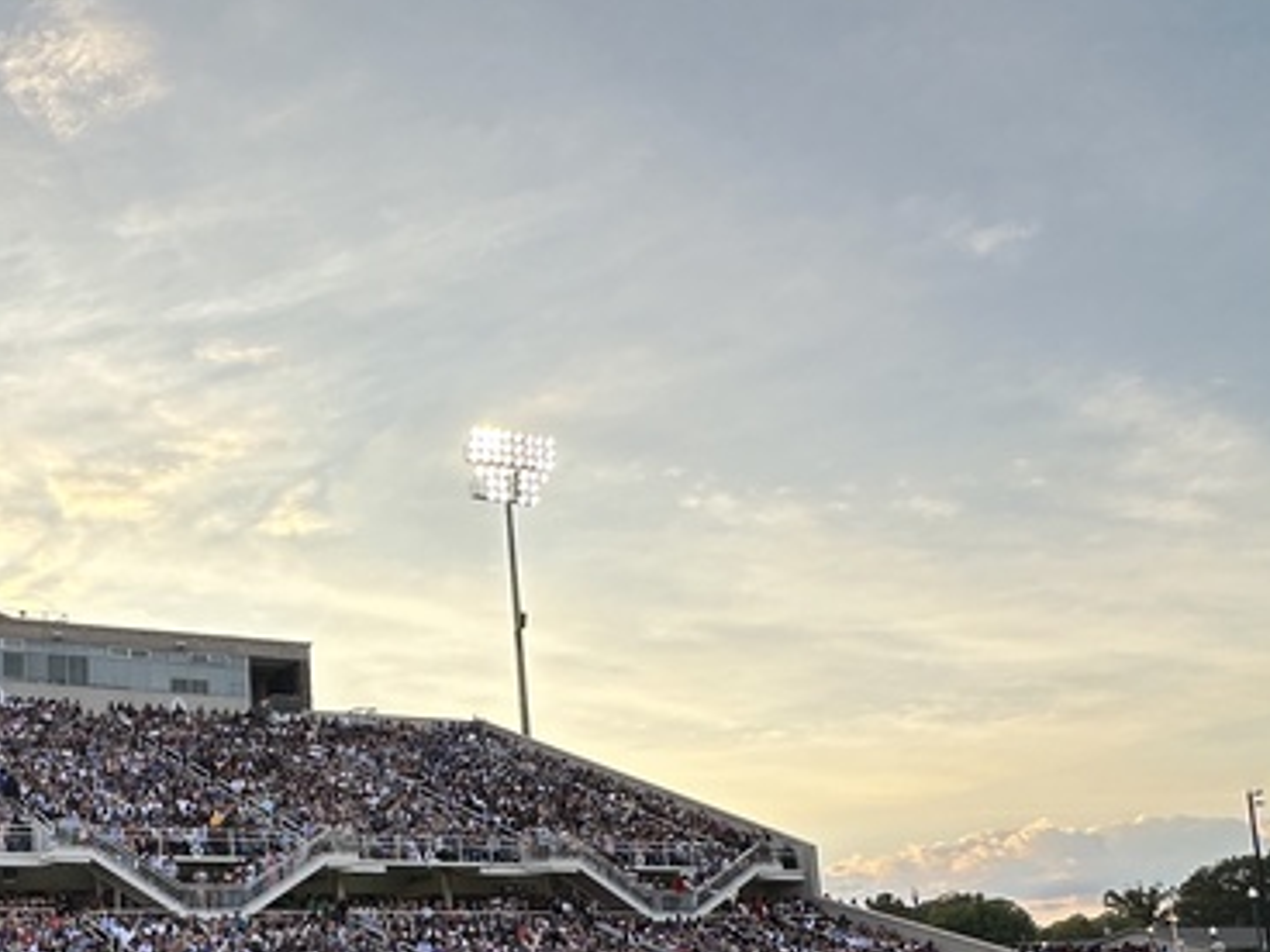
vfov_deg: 35.3
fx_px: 1431
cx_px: 38
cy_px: 804
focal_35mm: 39
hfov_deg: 42.3
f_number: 2.2
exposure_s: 1/593
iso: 40
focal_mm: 2.22
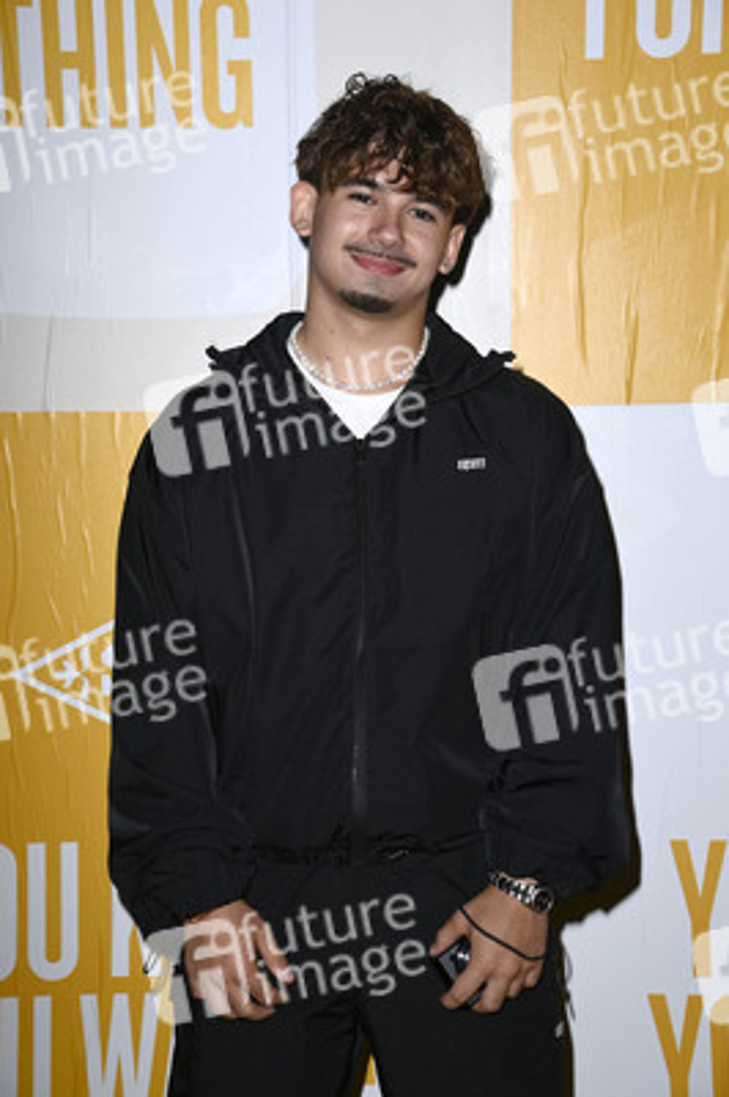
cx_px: 364
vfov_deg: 28.9
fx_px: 2130
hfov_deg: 19.4
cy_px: 548
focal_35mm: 70
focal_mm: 70
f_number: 5.6
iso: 1000
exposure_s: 1/100
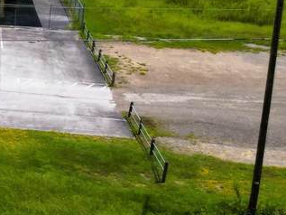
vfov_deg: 15.2
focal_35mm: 97
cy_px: 64
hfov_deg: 15.9
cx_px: -282
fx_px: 802
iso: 110
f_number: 1.7
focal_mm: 6.72
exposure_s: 1/4000
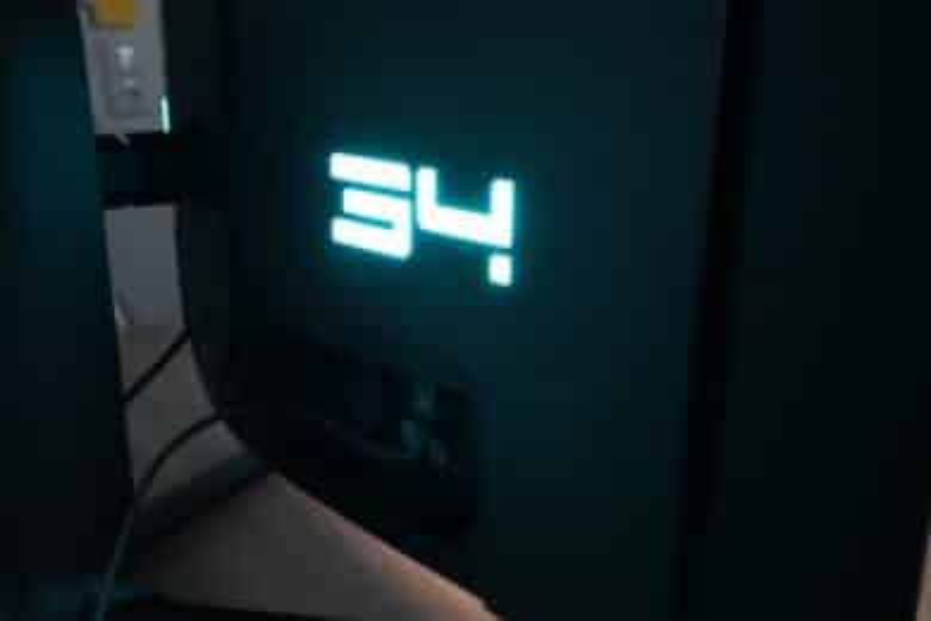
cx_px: 466
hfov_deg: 51.9
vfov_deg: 35.9
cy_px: 310
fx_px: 957
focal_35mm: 37
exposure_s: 1/3
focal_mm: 37
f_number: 10
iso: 6400
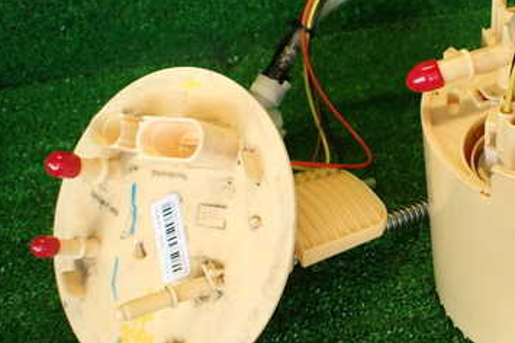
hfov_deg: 42.1
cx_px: 428
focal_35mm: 44
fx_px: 629
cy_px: 172
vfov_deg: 30.5
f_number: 2
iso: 125
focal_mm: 4.5
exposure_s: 1/60
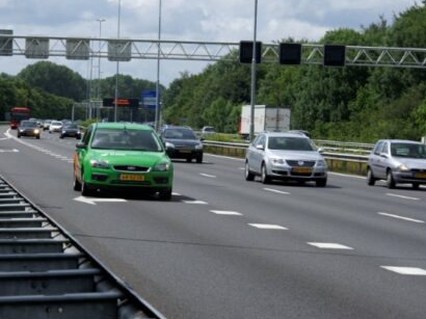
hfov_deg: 13.3
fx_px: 1820
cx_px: 179
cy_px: 130
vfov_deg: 10.0
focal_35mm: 148
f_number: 13
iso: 100
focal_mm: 70
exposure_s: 1/160
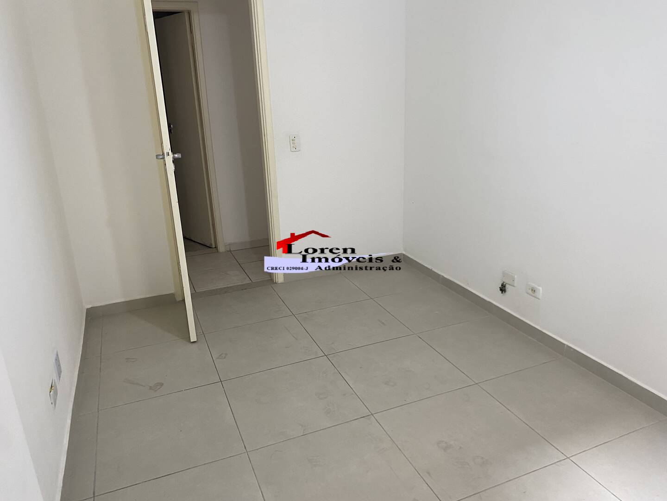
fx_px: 501
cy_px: 250
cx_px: 334
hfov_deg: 67.3
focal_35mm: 26
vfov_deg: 53.1
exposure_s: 1/60
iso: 80
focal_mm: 4.25
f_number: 1.8
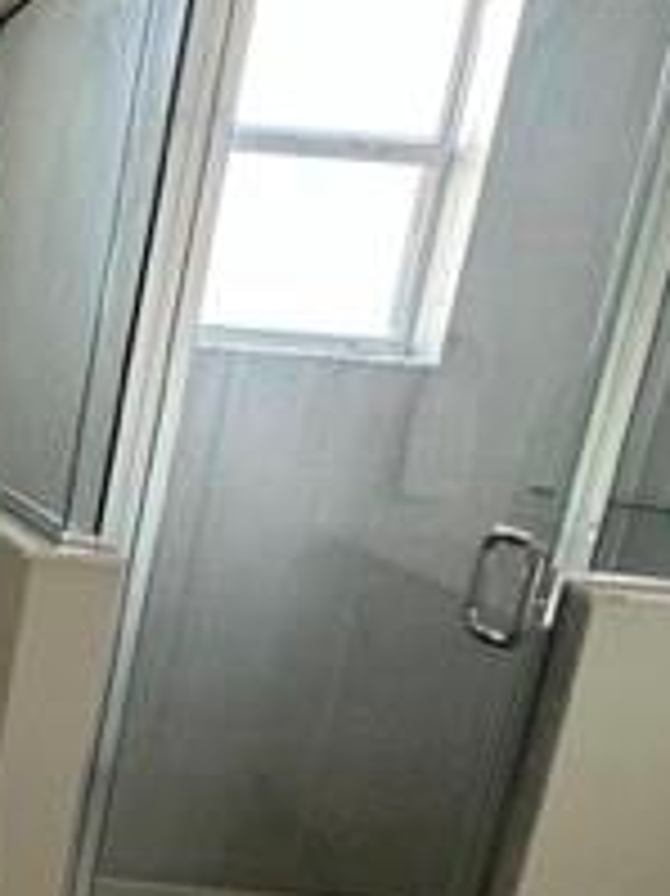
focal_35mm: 45
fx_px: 1163
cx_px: -351
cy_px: 558
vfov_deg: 41.8
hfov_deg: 24.5
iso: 250
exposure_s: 1/120
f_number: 2.2
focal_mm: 2.22
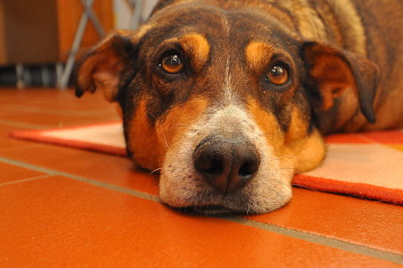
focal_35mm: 43
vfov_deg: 31.1
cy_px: 149
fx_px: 481
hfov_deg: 45.4
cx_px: 226
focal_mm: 24
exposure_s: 1/60
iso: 560
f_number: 4.5
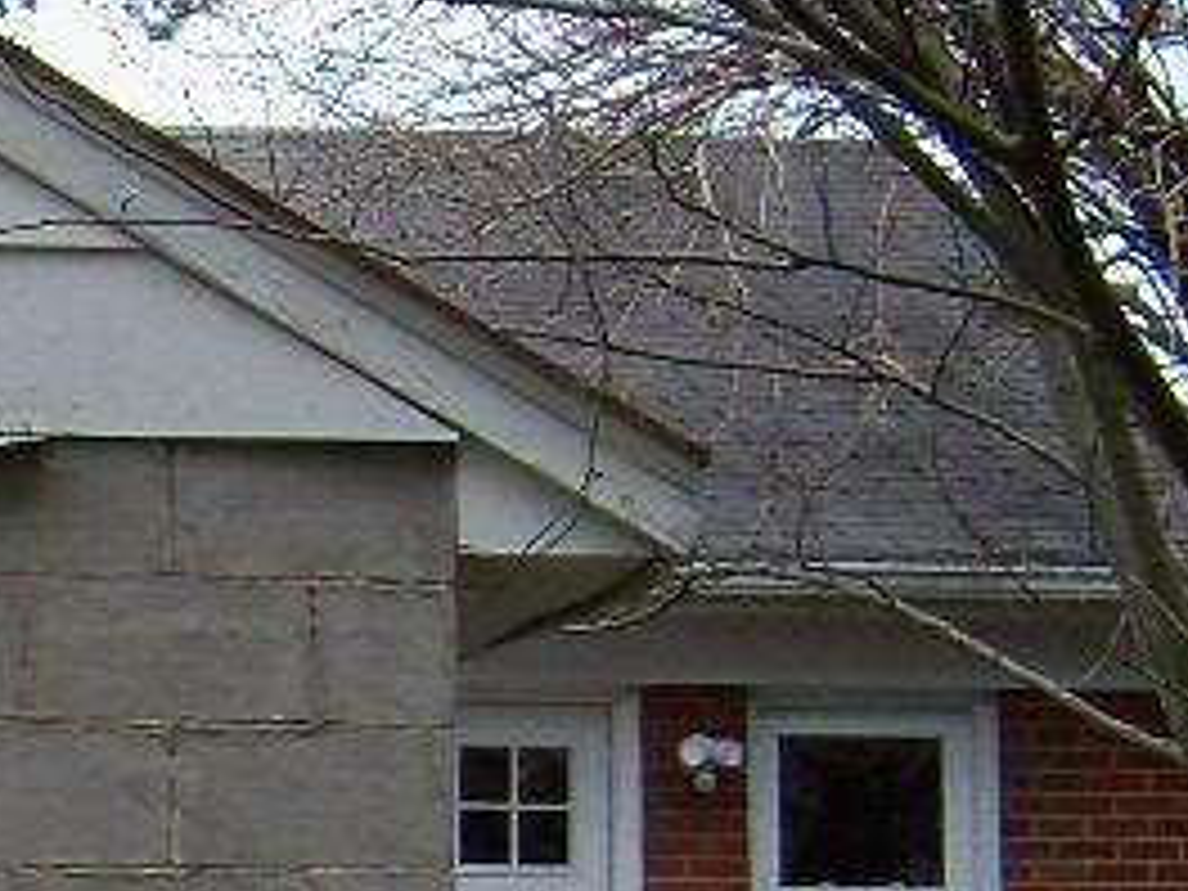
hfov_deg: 9.2
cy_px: 1364
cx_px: -1044
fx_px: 7001
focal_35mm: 204
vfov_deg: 7.2
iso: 80
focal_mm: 7.5
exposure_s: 1/200
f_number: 3.7
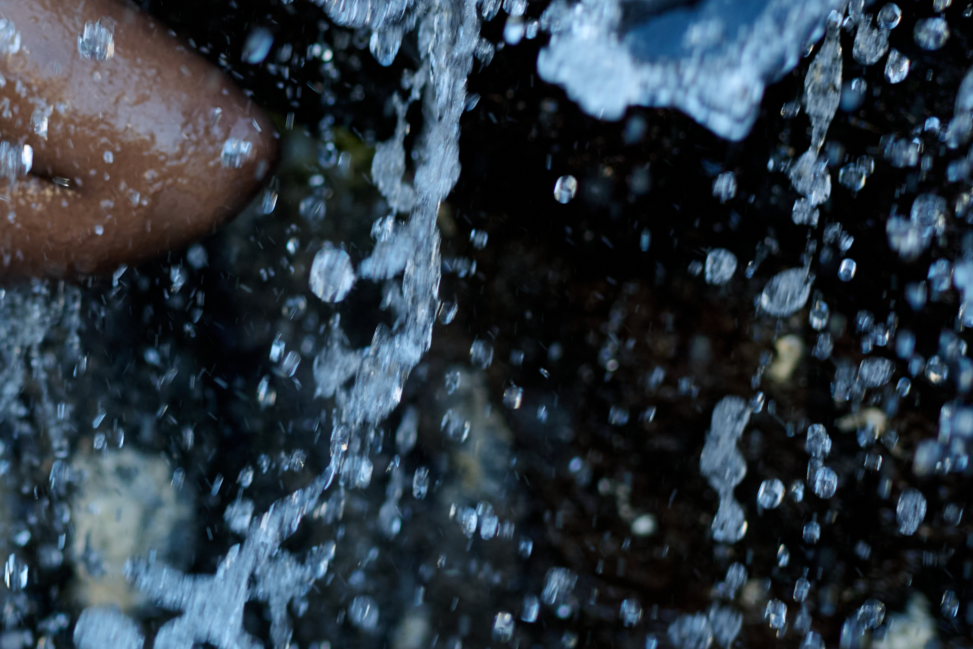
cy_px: 15
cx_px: -316
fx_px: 2540
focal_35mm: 94
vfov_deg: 14.3
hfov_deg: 19.8
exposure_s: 1/640
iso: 640
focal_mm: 35
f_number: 2.8
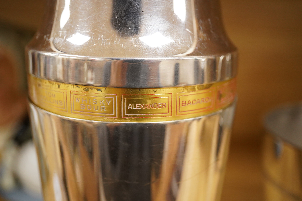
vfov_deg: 29.9
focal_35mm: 45
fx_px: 377
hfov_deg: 43.6
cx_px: 151
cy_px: 100
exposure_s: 1/250
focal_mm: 30
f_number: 5.6
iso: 2500
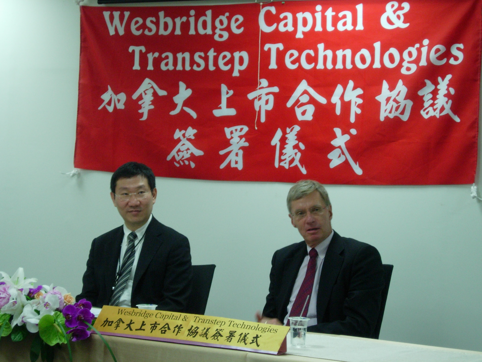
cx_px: 241
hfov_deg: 17.4
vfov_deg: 13.1
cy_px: 181
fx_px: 1573
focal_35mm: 113
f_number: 4.9
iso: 183
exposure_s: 1/32
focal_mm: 23.4
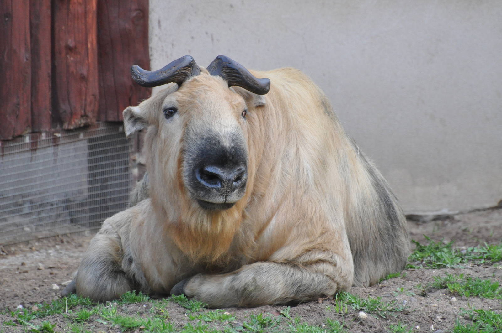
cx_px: 251
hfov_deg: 4.6
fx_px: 6268
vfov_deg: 3.0
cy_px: 166
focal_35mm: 450
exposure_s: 1/125
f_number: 5.6
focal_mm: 300
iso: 1600
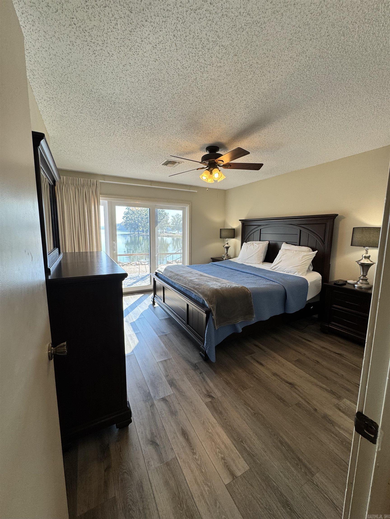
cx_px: 195
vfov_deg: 102.1
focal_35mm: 14
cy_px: 260
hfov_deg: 85.7
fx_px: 210
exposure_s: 1/120
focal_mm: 2.22
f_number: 2.2
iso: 50
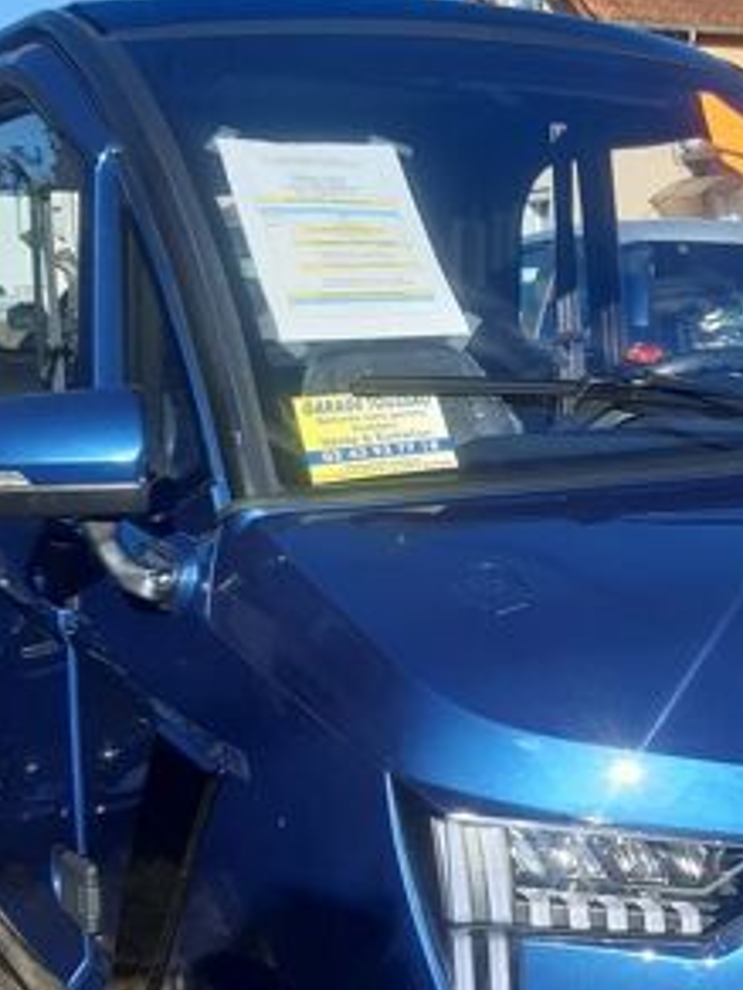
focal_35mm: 57
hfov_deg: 24.9
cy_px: 502
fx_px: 1631
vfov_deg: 33.8
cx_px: 675
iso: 40
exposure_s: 1/1284
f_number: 1.7
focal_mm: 3.92
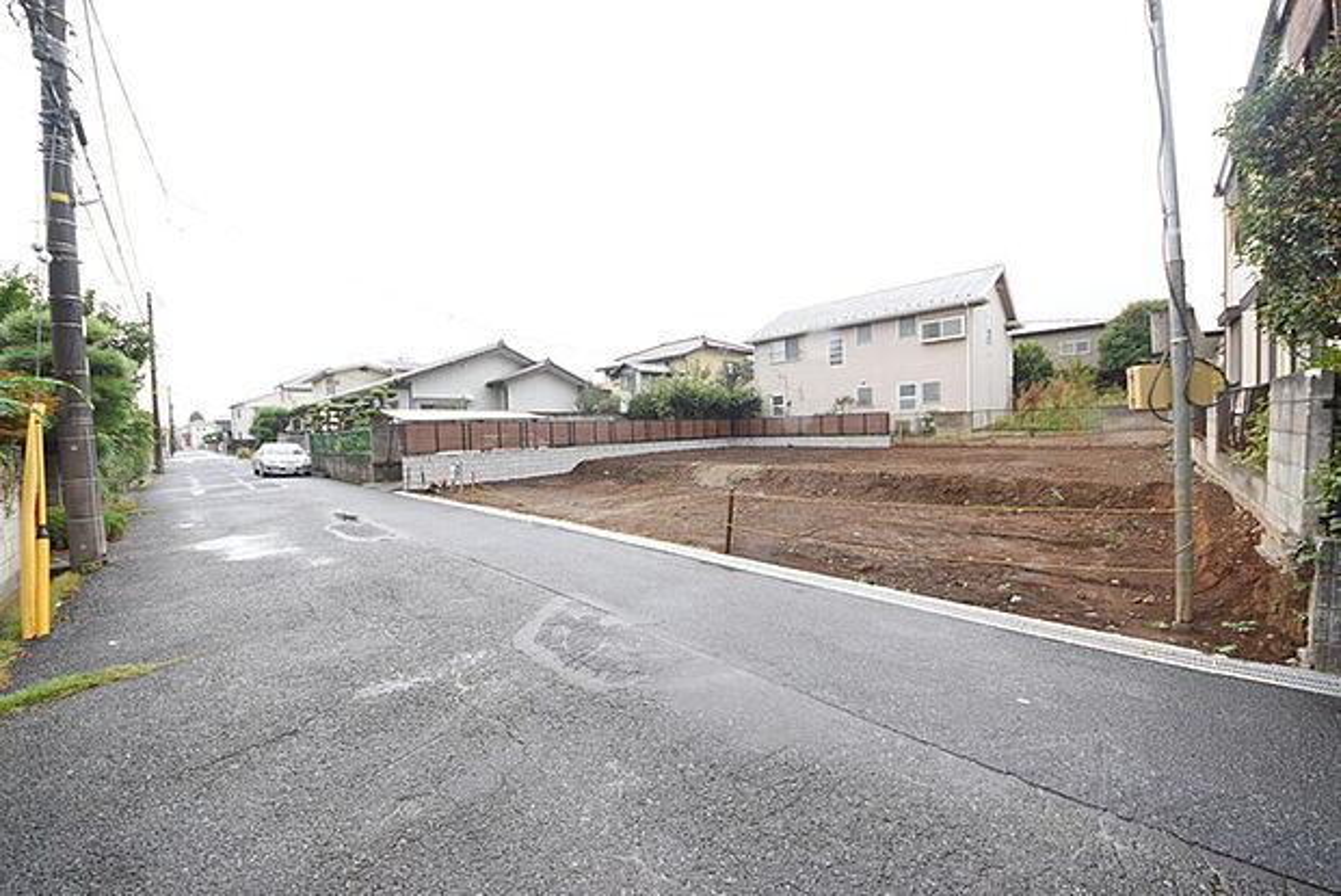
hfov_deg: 112.6
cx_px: 670
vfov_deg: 90.1
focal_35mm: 12
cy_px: 448
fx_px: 447
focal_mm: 8
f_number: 7.1
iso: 400
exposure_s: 1/160
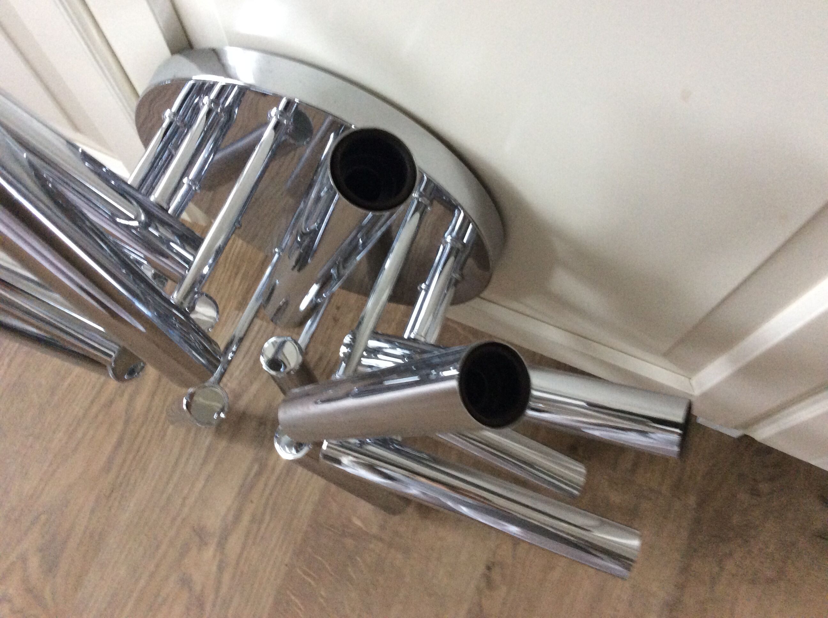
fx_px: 764
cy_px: 309
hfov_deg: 56.9
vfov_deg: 44.1
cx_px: 414
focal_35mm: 32
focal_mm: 3.3
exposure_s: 1/25
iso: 200
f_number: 2.4
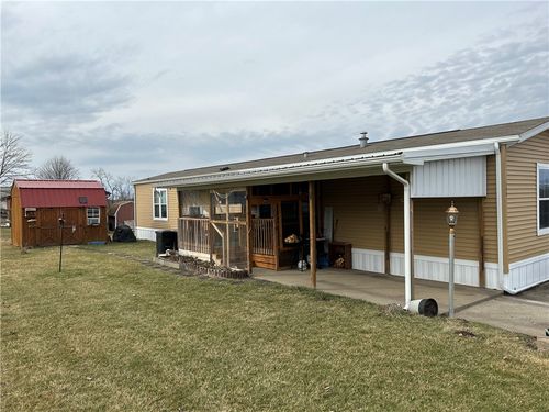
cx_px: 274
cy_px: 206
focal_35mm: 26
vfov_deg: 53.1
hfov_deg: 67.3
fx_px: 412
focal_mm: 5.7
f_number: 1.5
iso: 50
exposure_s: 1/3831
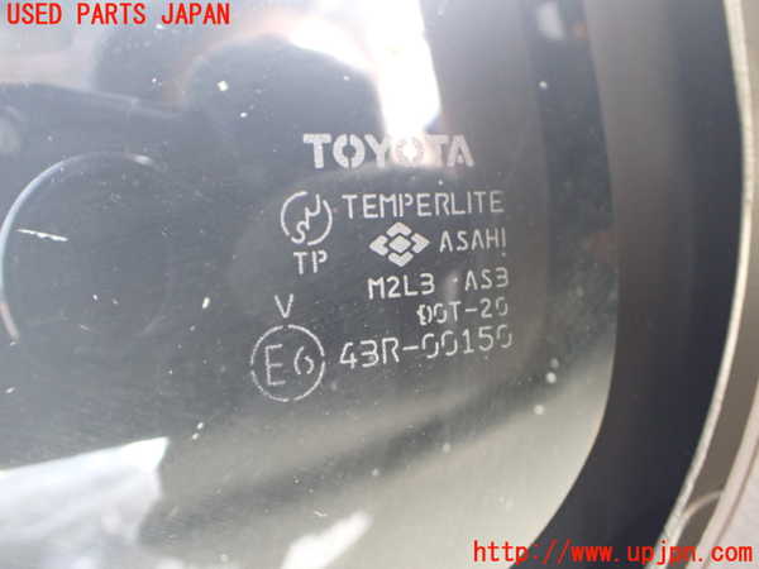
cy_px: 284
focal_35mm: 30
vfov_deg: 46.8
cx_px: 380
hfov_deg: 60.0
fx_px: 658
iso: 800
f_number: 2.3
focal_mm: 5.4
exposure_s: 1/30
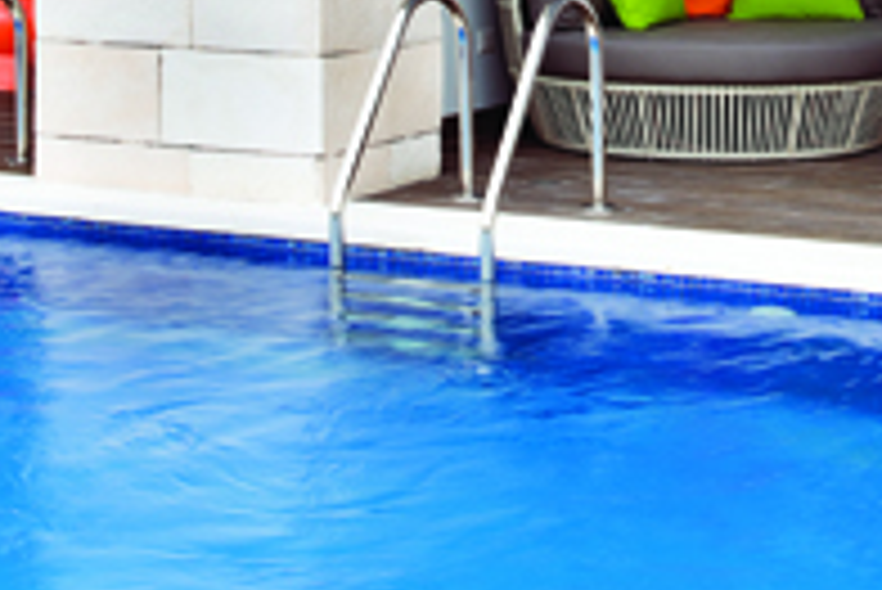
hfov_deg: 18.0
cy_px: -189
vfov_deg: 11.8
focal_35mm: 113
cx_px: 608
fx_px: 2770
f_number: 11
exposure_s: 1/6
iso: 100
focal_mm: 34
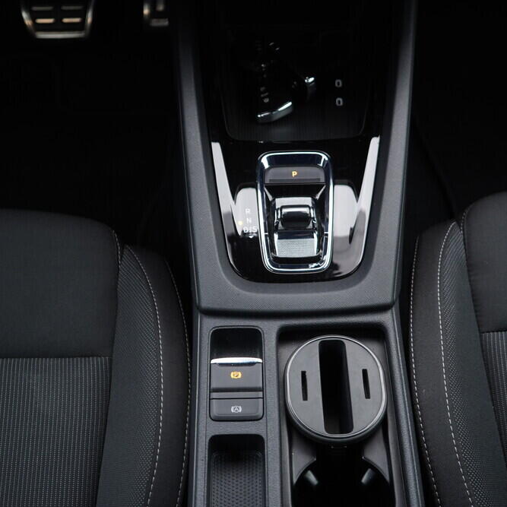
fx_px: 779
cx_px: 280
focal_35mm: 47
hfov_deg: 36.0
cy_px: 259
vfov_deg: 36.1
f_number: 2.8
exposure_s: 1/40
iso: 250
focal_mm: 24
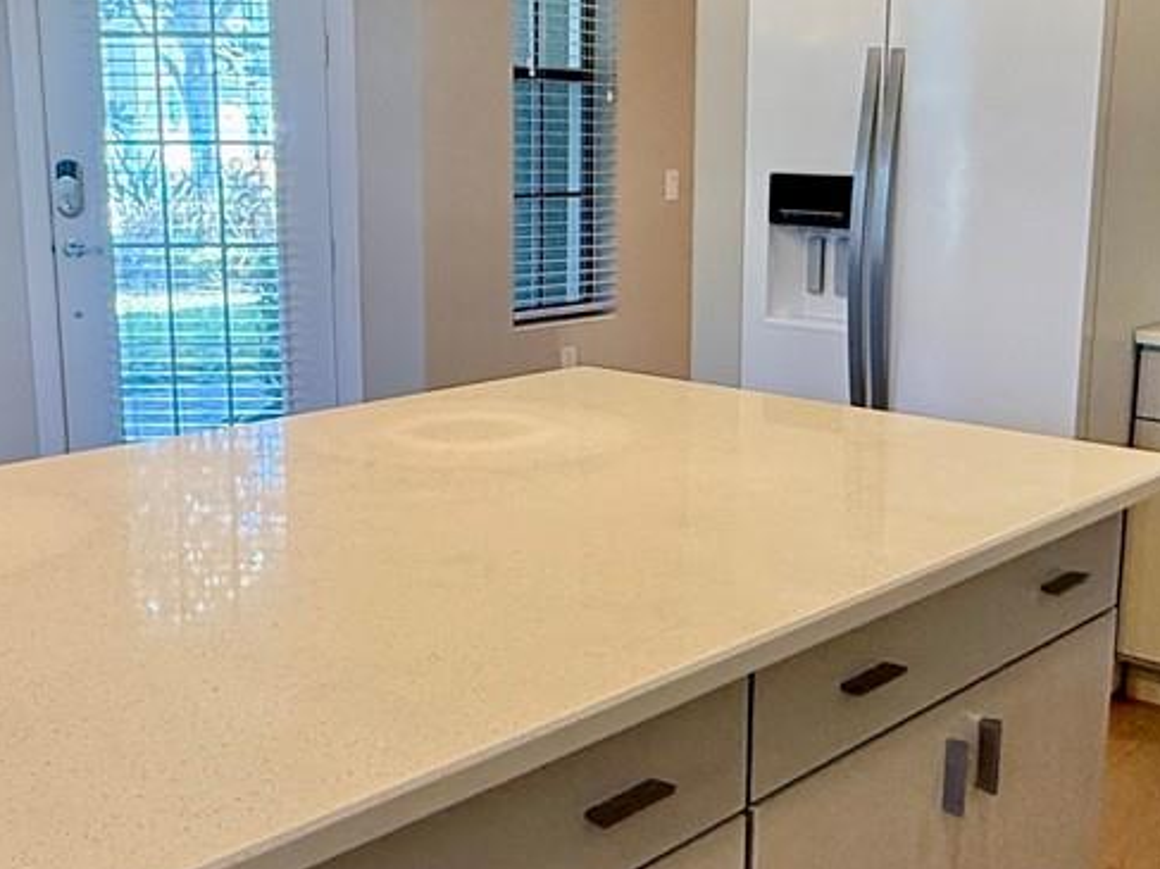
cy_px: 417
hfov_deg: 41.2
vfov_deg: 31.5
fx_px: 1541
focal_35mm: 46
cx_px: 603
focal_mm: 2.22
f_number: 2.2
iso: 200
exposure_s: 1/120
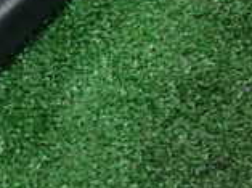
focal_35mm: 115
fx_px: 835
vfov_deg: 12.2
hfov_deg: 17.1
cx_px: 82
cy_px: -100
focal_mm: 5.4
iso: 250
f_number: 2.3
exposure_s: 1/30
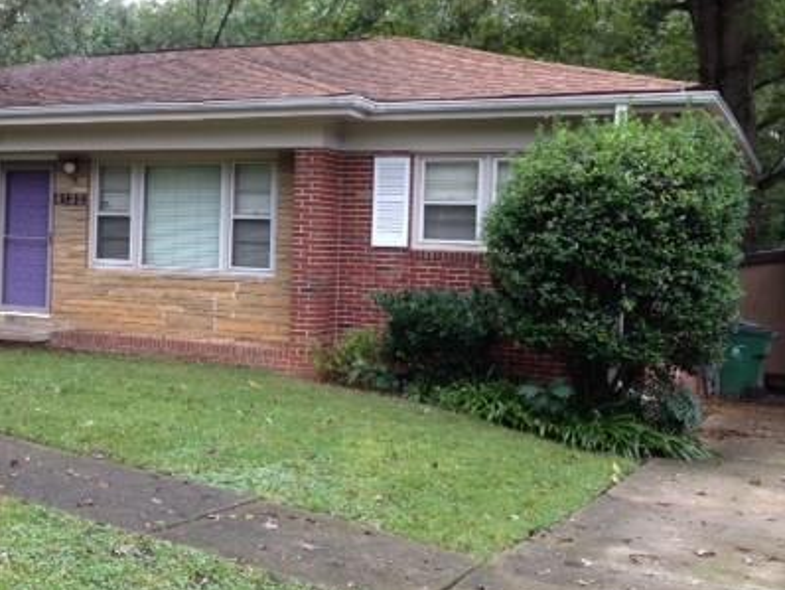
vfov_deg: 27.5
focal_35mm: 53
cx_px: 156
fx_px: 1203
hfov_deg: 35.0
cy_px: 237
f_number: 2.4
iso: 80
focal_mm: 4.12
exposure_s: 1/120
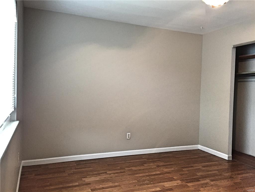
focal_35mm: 29
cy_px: 96
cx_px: 128
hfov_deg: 61.7
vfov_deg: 48.2
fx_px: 214
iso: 250
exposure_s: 1/30
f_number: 2.2
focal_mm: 4.15
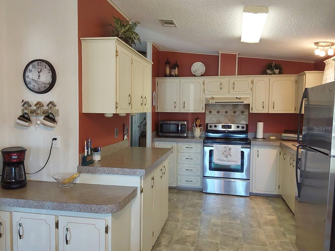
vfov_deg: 45.4
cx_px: 150
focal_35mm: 31
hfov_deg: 58.2
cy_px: 129
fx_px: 300
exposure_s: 1/60
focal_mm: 2.91
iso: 160
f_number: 1.9
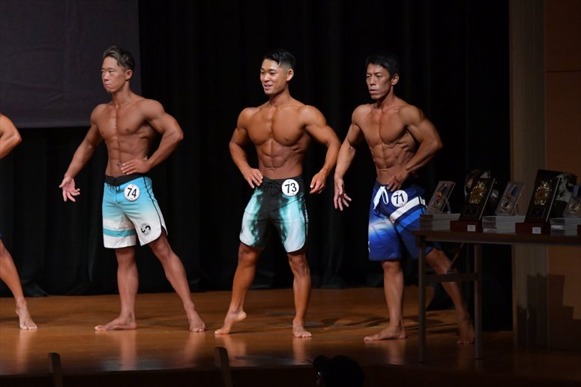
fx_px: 3871
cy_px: 194
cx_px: 290
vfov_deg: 5.7
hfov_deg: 8.6
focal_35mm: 240
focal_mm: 160
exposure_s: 1/400
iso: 5000
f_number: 5.6
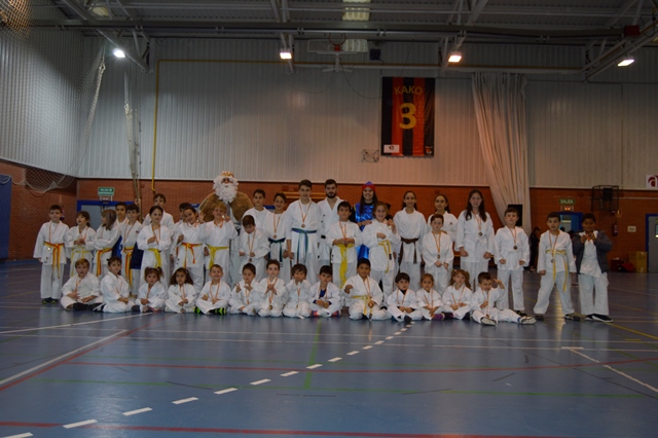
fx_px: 603
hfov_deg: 57.2
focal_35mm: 33
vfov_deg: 39.9
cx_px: 329
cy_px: 219
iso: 400
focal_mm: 22
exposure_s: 1/60
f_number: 4
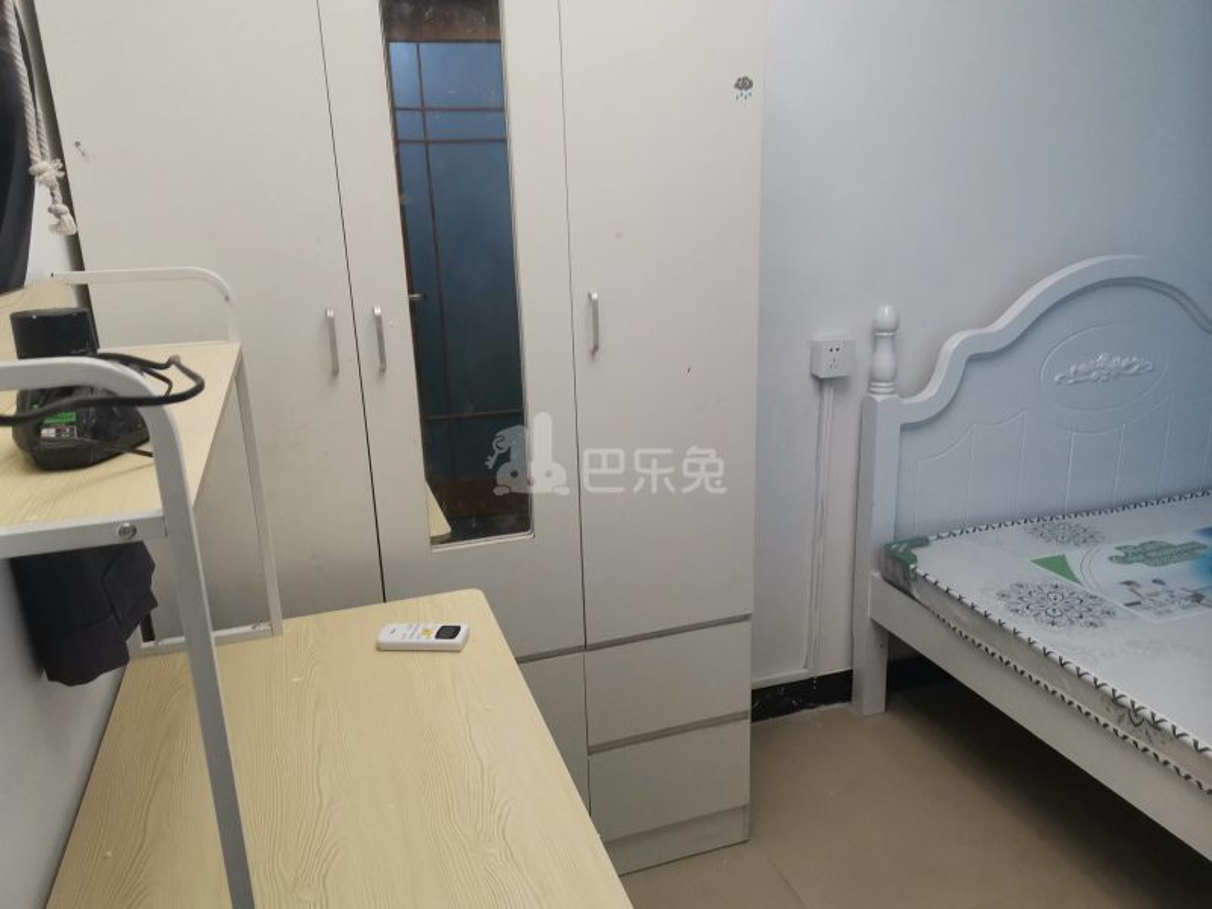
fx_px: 910
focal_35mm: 26
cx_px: 606
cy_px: 454
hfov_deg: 67.3
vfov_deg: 53.1
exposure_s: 1/50
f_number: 1.8
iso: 250
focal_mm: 4.75
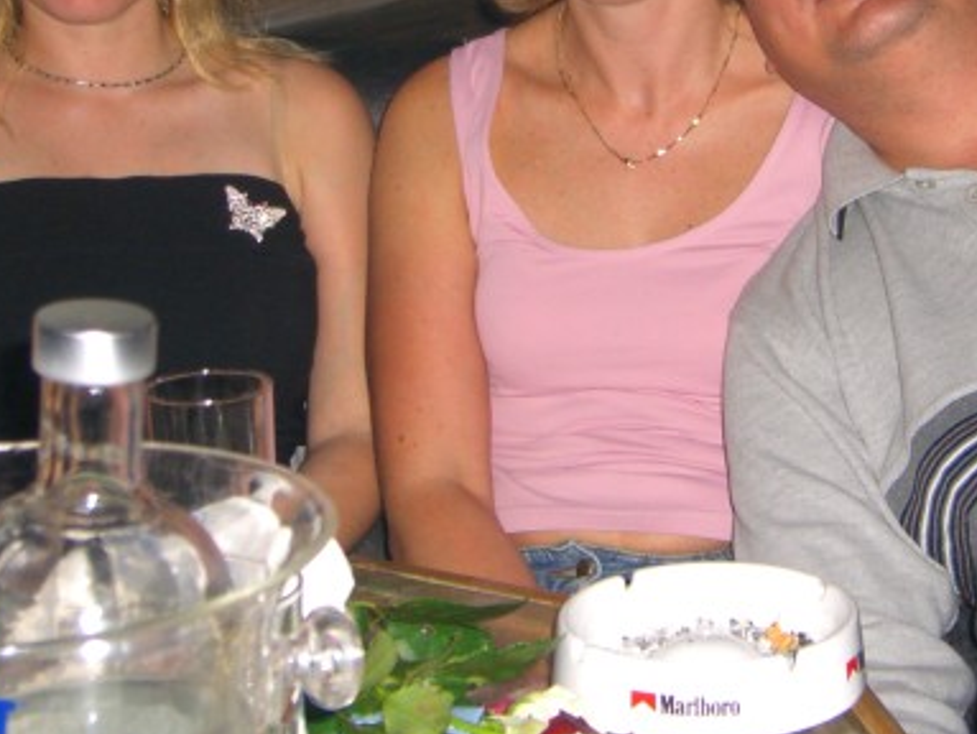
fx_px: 2712
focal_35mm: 96
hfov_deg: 20.3
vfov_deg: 15.3
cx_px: 658
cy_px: 102
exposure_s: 1/60
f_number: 3.1
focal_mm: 9.5
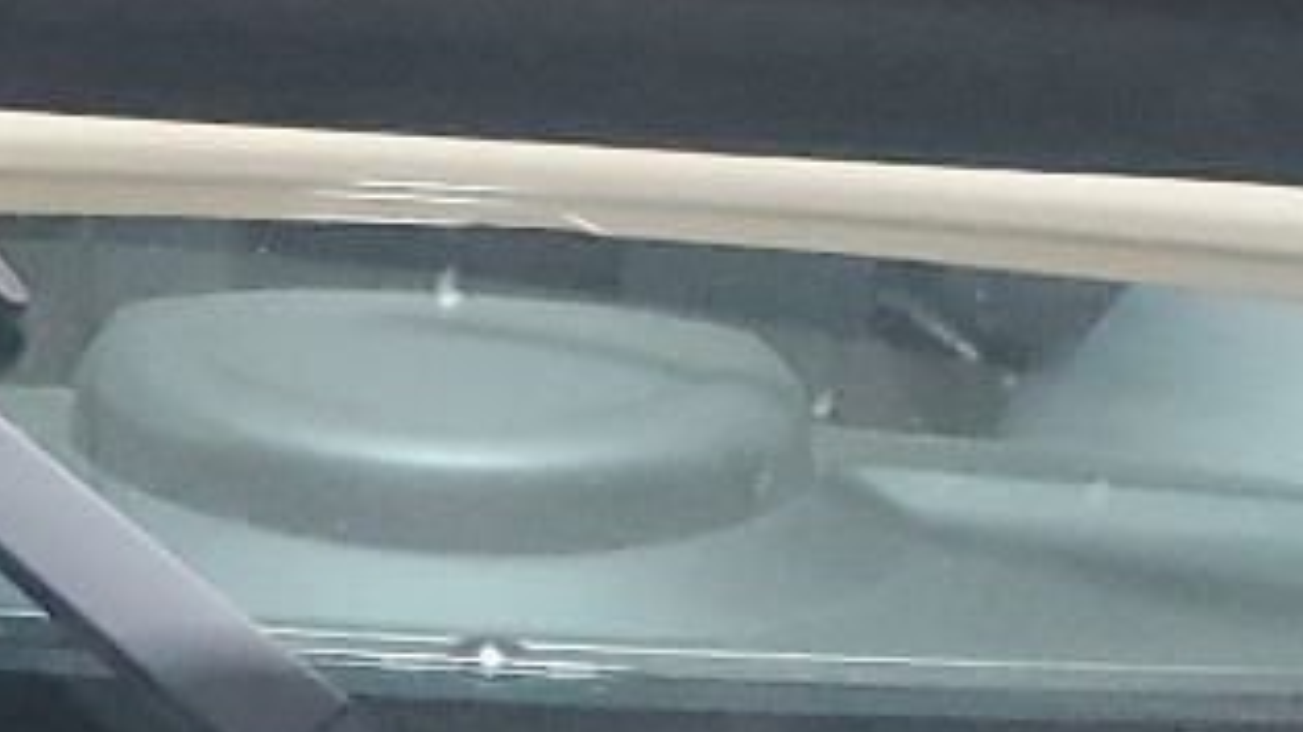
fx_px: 4974
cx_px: 513
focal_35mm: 144
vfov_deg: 7.5
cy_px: 2138
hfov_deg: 14.9
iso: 306
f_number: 1.5
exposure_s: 1/24
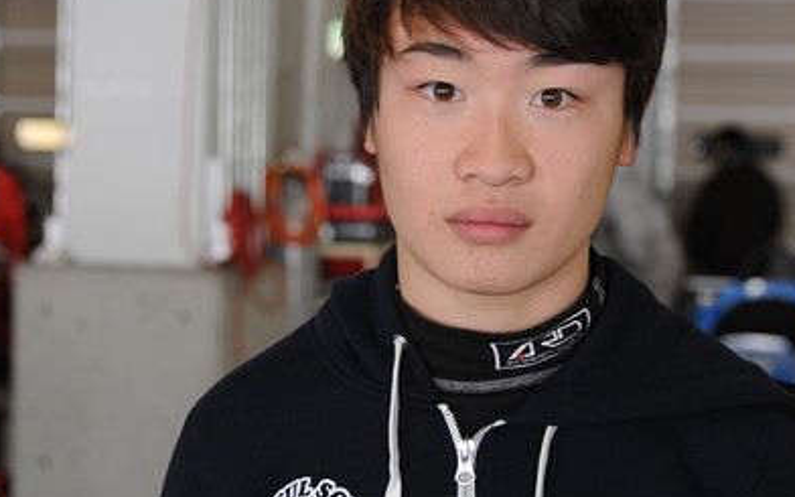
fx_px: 1863
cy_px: 231
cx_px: 477
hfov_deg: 24.0
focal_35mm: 86
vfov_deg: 15.2
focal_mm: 46
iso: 200
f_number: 3.3
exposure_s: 1/45
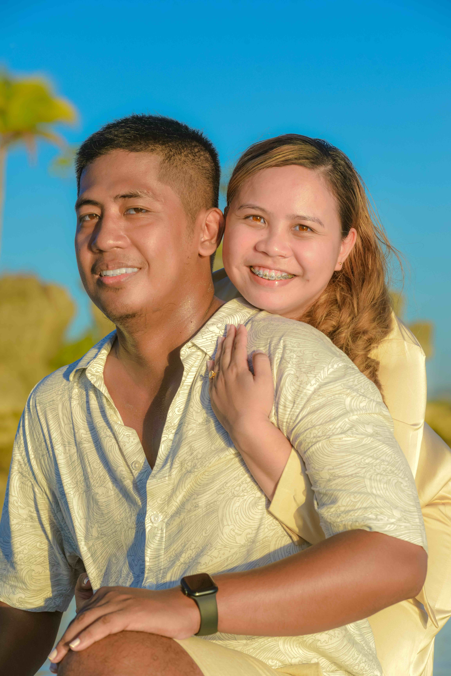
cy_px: 338
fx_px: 2347
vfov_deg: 16.4
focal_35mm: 125
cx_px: 226
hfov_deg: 11.0
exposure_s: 1/640
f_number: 6.3
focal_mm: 125
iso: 500
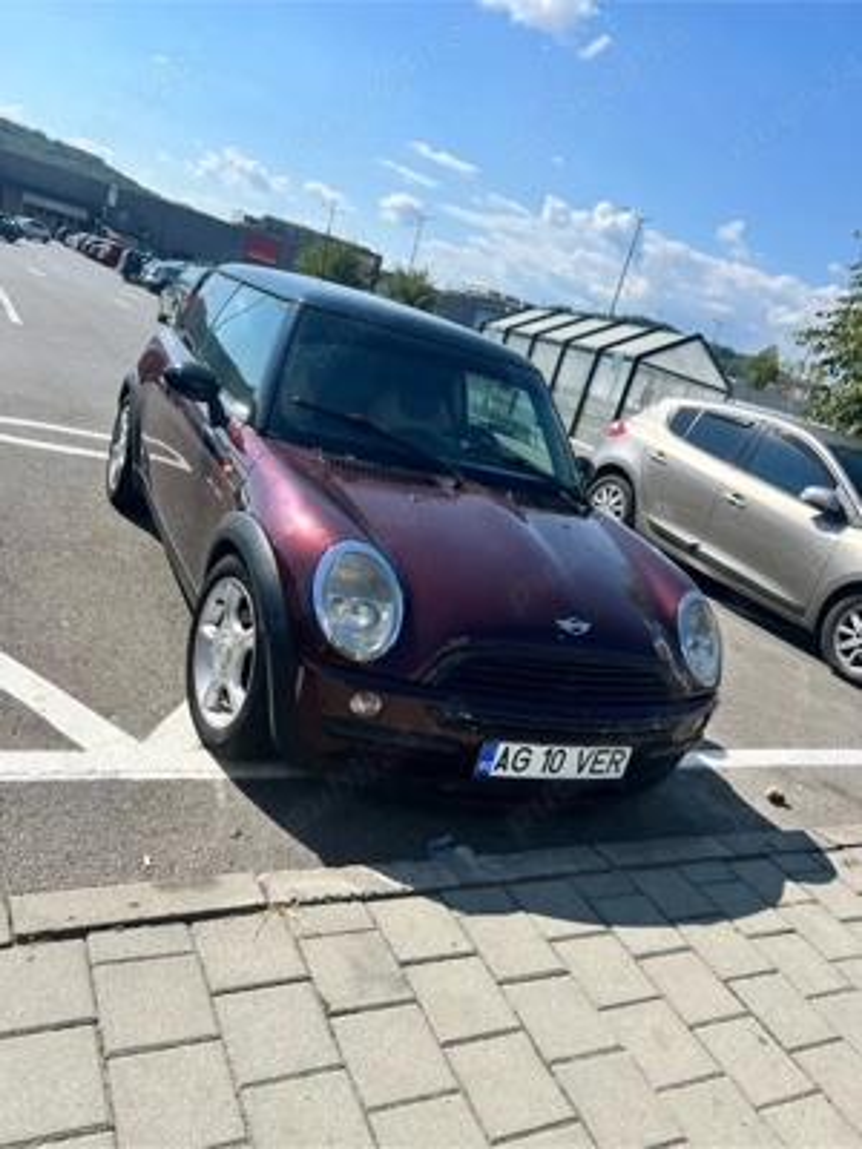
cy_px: 574
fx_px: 863
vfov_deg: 67.3
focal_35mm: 26
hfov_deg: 53.1
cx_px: 431
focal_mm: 5.7
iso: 50
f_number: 1.5
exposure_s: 1/4444
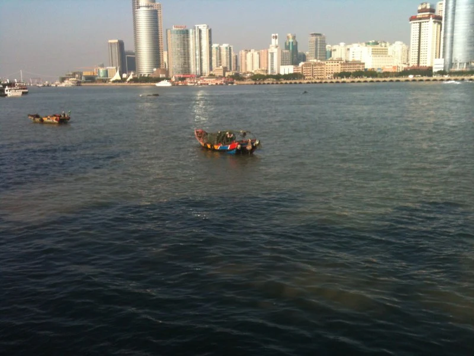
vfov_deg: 40.7
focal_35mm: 35
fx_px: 479
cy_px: 178
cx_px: 237
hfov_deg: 52.6
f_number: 2.8
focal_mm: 3.85
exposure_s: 1/1252
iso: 64
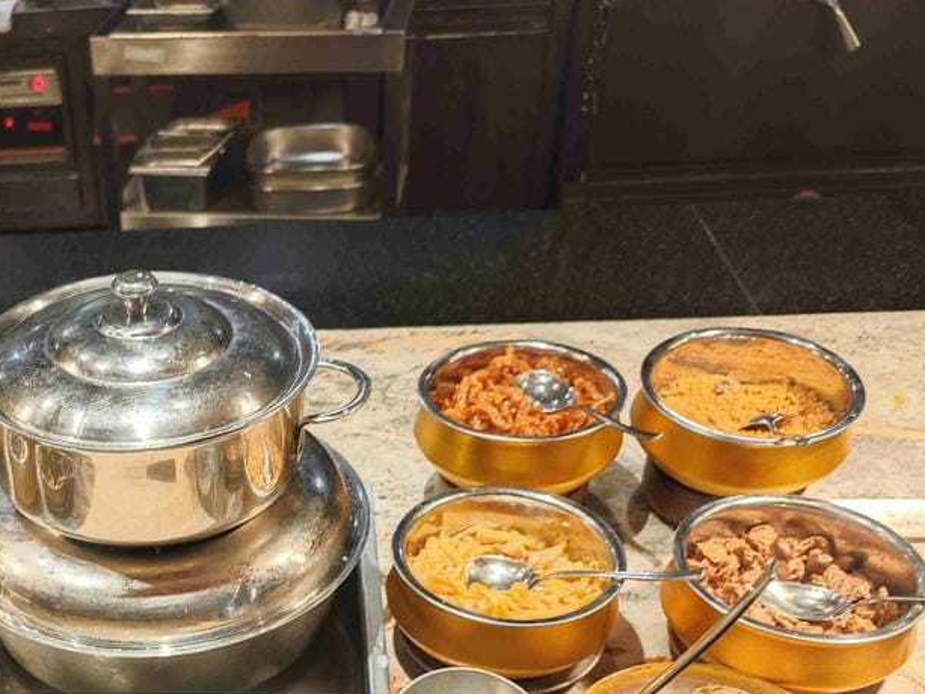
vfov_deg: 30.6
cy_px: 643
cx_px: 146
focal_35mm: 45
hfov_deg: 39.9
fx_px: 1203
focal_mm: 8.72
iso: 640
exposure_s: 1/60.1
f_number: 2
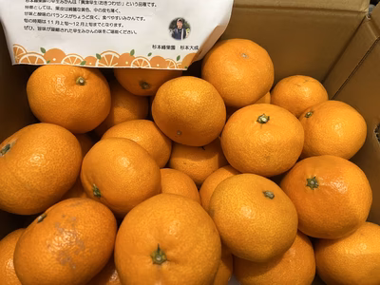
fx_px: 285
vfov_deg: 53.1
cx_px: 190
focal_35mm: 26
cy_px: 142
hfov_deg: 67.3
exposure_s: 1/33
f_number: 1.6
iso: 400
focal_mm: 5.1
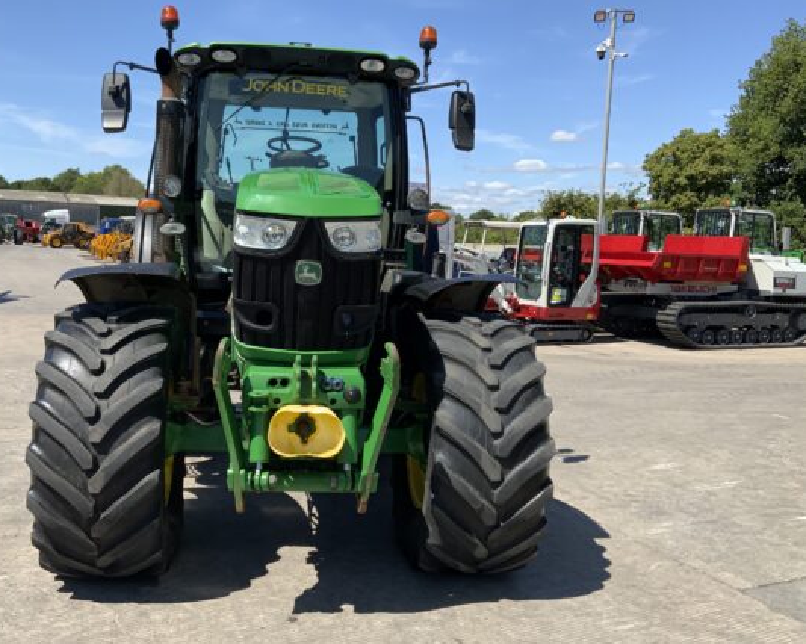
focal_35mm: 34
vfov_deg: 43.3
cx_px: 343
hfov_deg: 52.7
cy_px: 307
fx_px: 811
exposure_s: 1/1577
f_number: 1.8
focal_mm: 3
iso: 16
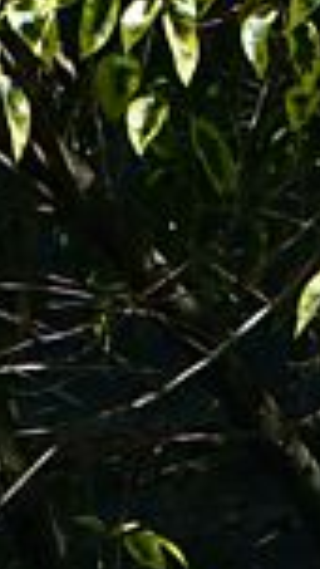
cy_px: -878
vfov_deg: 3.9
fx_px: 8141
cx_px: 753
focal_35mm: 540
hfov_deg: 2.2
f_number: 10
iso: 100
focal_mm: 61
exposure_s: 1/125
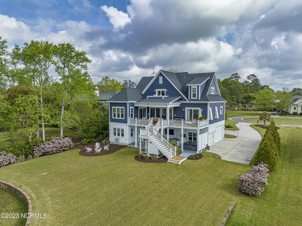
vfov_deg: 56.8
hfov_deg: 71.6
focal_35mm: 24
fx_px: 209
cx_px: 151
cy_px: 113
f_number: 4
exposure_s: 1/1000
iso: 100
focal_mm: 12.29
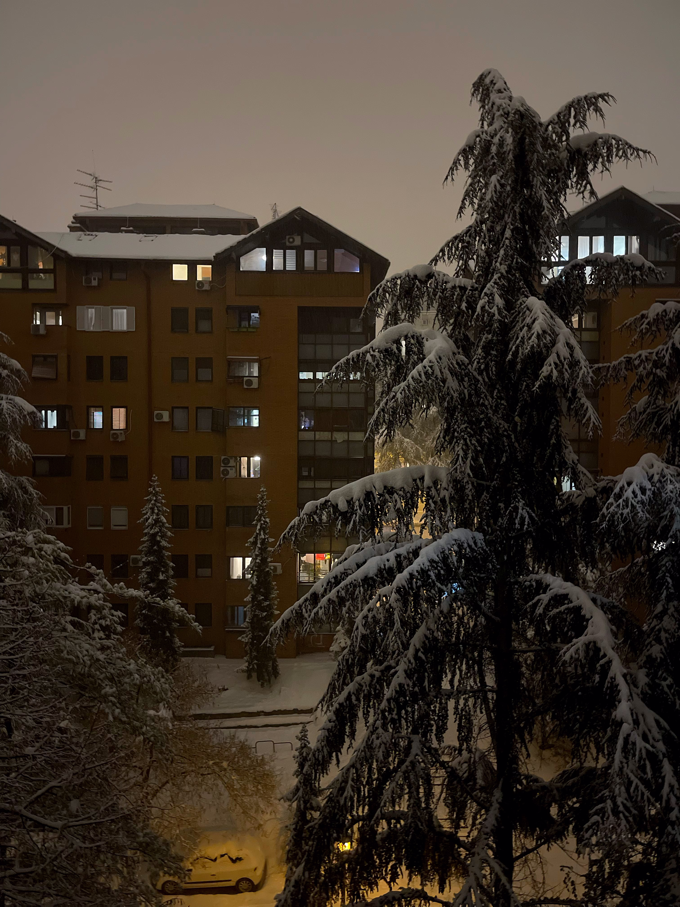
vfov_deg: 67.3
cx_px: 340
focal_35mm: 26
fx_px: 681
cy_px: 454
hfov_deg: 53.1
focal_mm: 5.1
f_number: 1.6
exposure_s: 1/33
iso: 2000
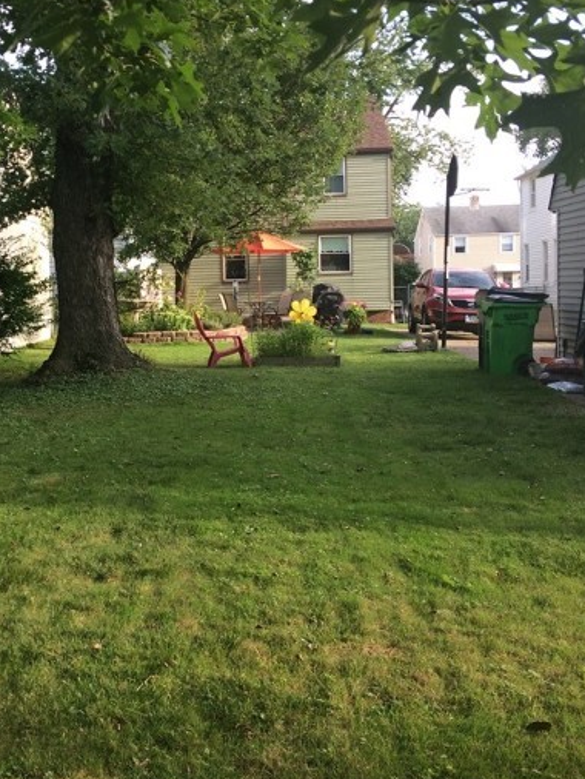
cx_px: 183
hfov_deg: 32.6
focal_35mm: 44
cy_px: 329
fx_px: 991
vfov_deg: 42.8
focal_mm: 4.15
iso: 32
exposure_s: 1/170
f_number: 2.2
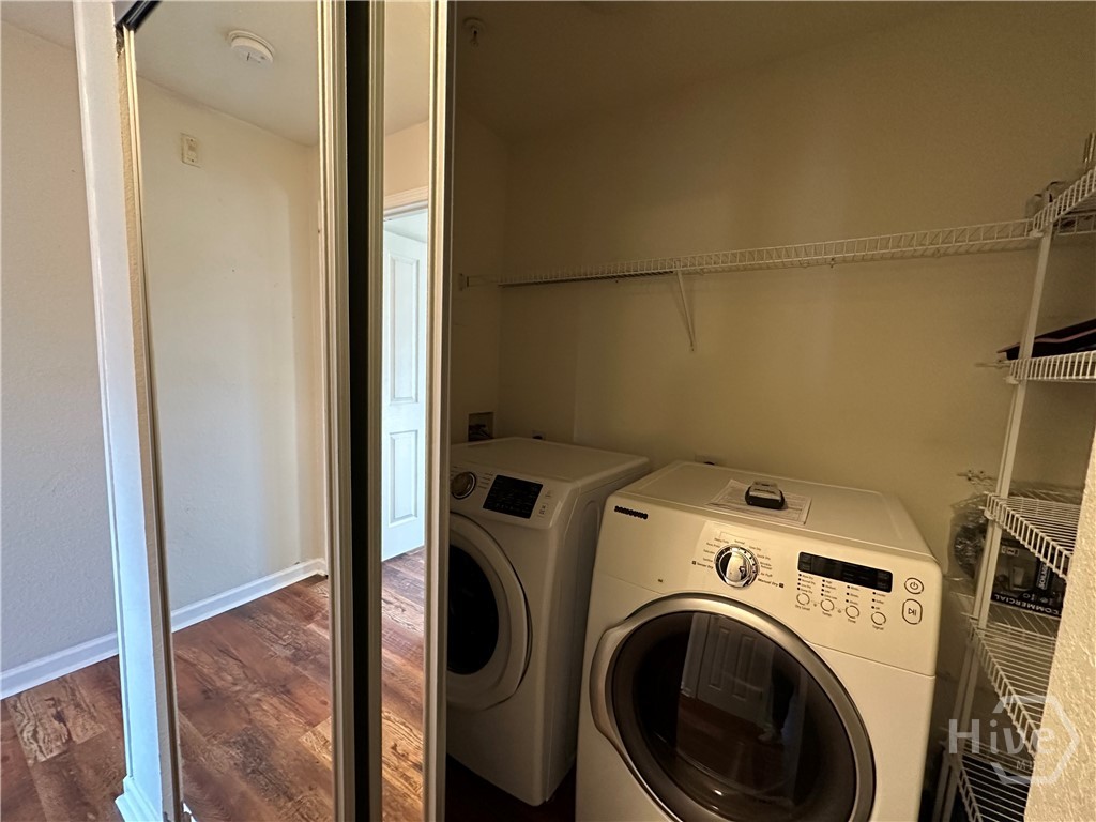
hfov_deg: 102.1
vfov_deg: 85.7
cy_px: 411
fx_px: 443
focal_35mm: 14
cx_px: 548
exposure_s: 1/60
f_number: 2.2
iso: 800
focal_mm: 2.22
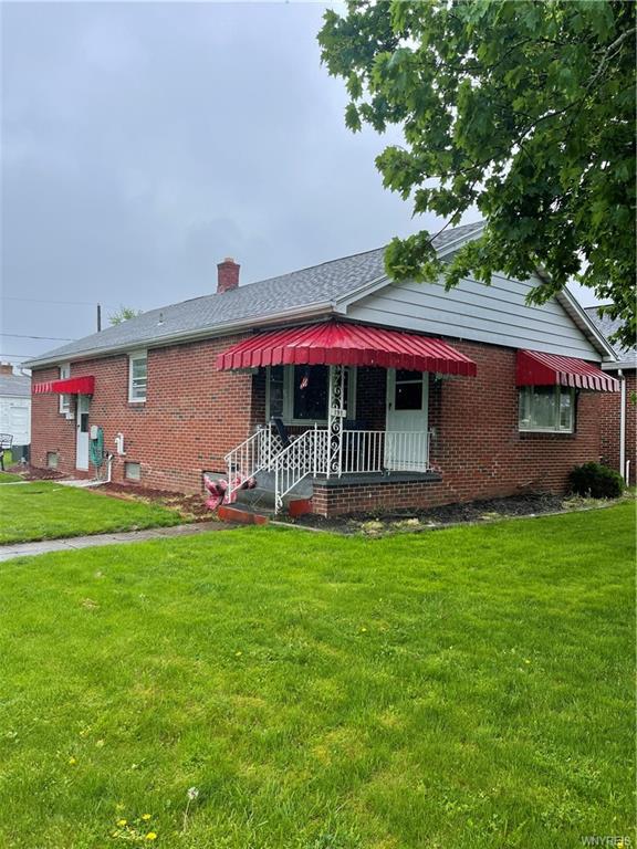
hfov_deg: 53.1
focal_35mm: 26
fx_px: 638
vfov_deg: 67.3
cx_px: 318
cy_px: 424
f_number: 1.6
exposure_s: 1/1238
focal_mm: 5.1
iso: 32
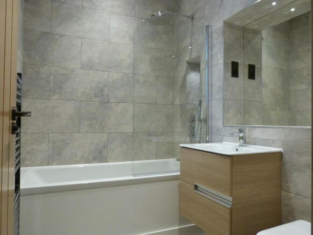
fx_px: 226
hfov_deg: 69.4
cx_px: 156
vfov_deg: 54.9
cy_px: 118
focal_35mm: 25
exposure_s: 1/40
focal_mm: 4.5
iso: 400
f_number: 2.8
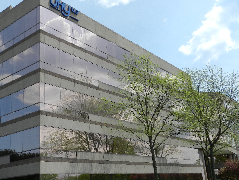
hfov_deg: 44.7
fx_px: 290
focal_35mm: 42
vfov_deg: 34.3
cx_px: 108
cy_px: 96
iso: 160
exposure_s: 1/1000
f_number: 4.5
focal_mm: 5.6
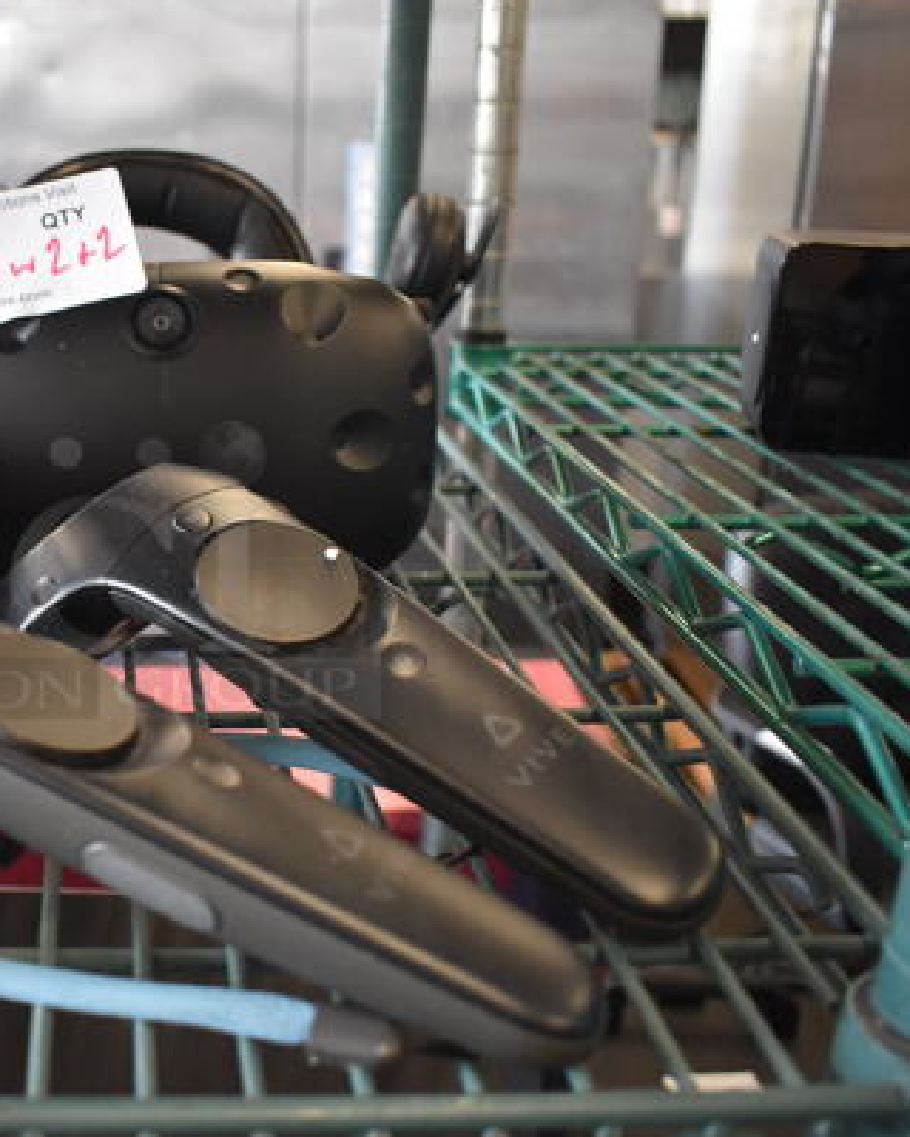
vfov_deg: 42.9
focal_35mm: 43
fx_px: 1448
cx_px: 65
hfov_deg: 32.8
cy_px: 568
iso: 2000
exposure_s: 1/125
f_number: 3.5
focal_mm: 20
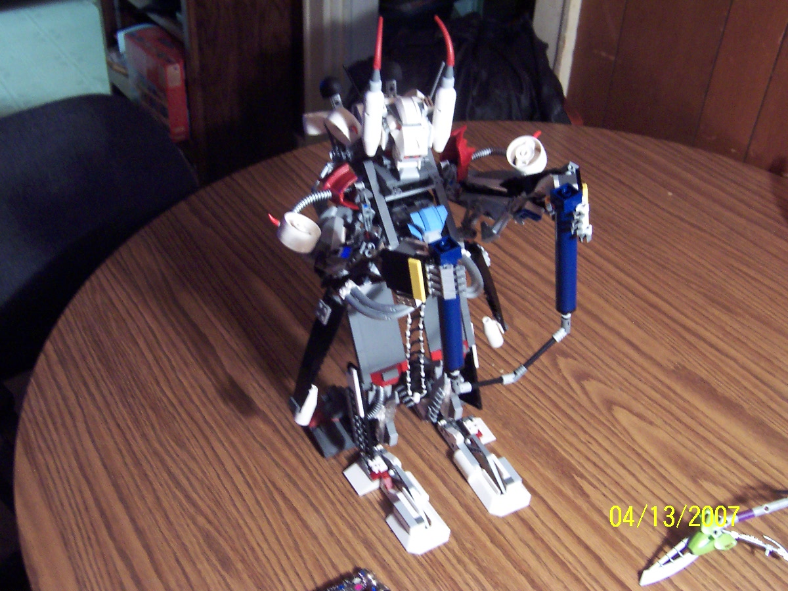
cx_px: 394
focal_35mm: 36
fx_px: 820
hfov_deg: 51.4
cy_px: 296
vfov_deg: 39.7
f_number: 2.8
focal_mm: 5.6
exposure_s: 1/8
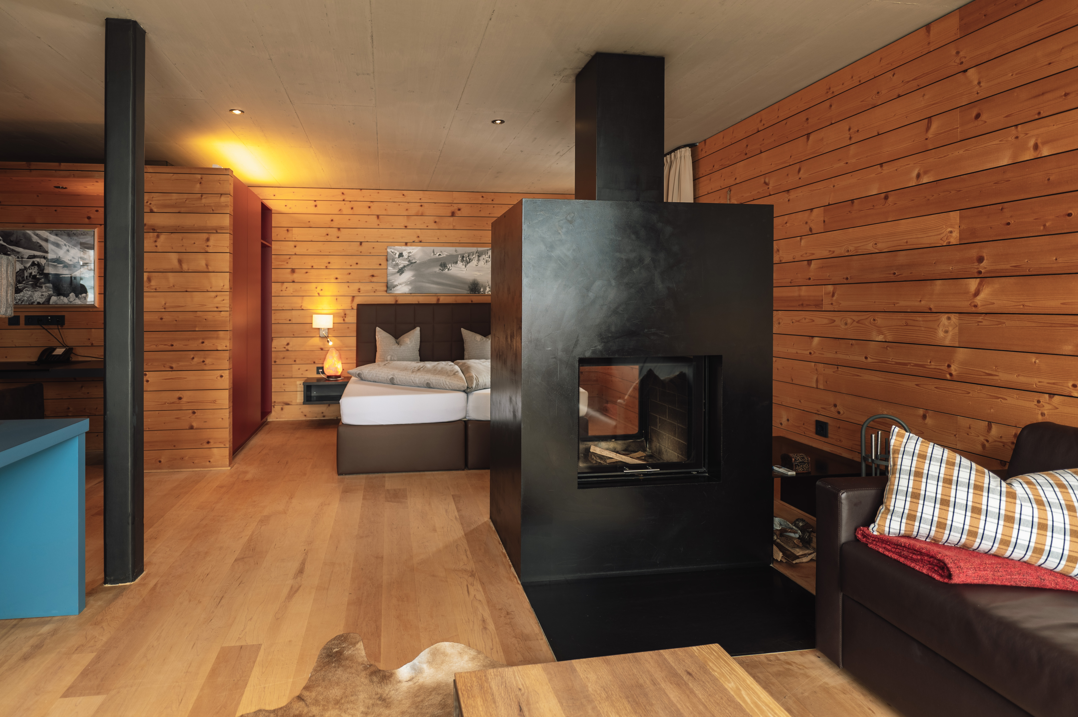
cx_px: 539
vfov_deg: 67.3
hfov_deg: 90.0
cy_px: 358
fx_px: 539
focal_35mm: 18
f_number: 2.8
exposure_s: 1/500
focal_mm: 18
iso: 200
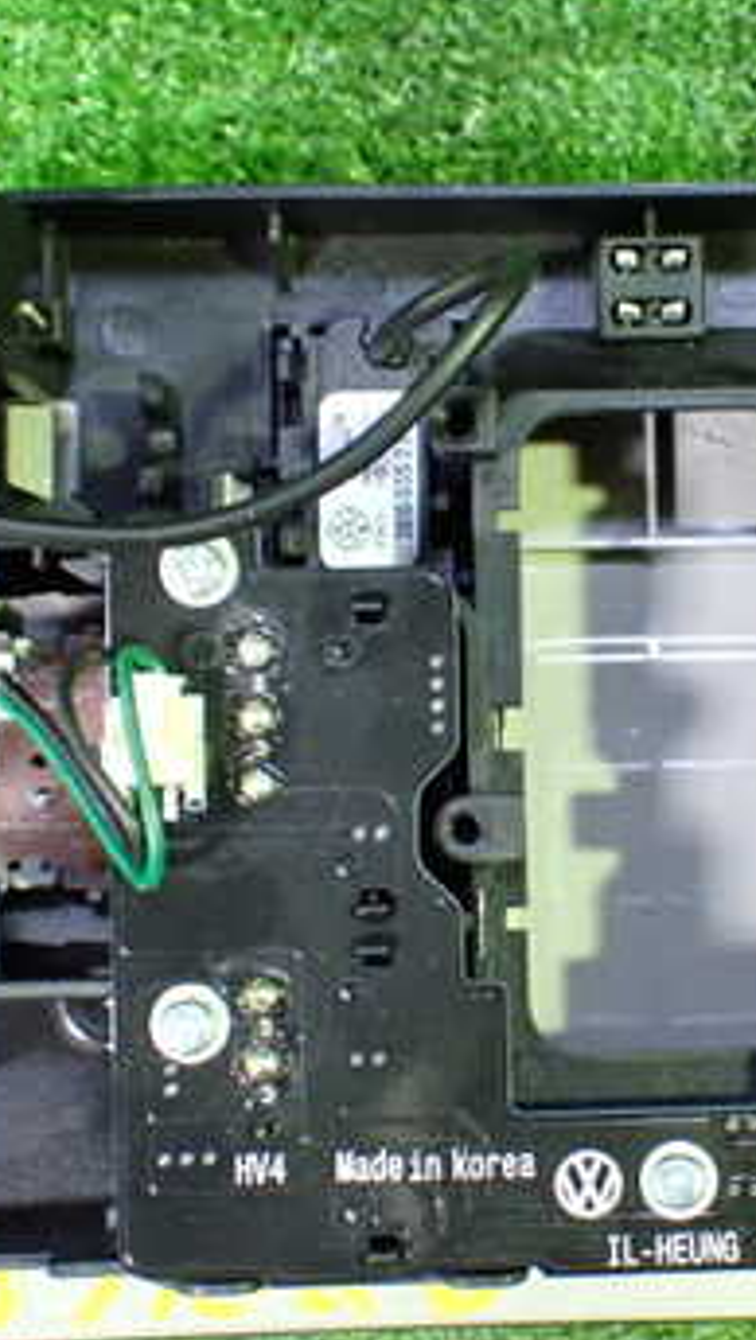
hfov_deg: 20.7
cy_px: 732
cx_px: 678
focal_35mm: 57
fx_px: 2027
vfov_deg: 36.6
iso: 800
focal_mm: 5.4
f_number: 2.3
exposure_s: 1/30
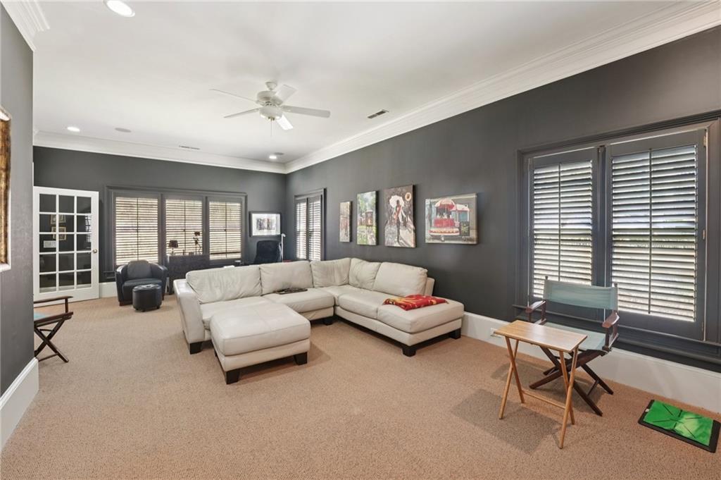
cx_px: 360
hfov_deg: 104.3
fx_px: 280
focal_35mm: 14
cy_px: 240
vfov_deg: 81.1
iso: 320
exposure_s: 1/3.33
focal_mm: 14
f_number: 8
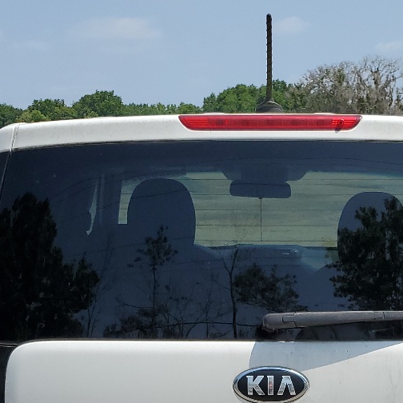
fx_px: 962
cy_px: 475
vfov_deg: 22.0
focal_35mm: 73
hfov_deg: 23.5
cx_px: 277
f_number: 1.5
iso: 50
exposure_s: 1/5000
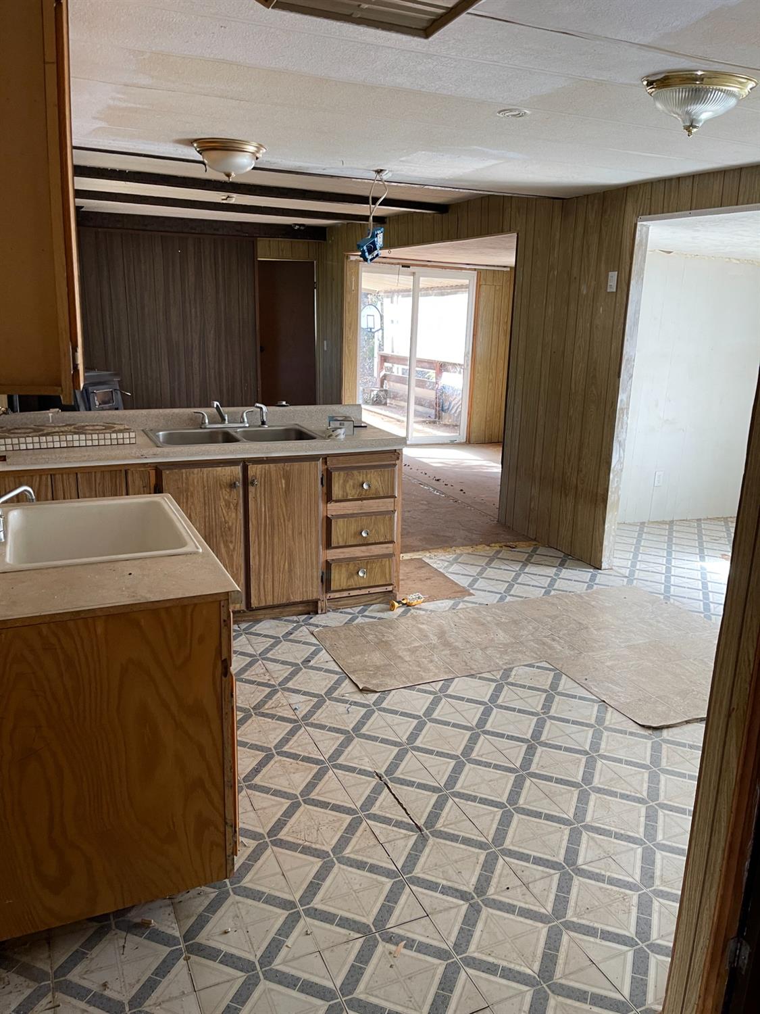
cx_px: 380
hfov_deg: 54.9
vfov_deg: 69.4
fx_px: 732
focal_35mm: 25
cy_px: 507
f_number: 1.6
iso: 125
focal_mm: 5.1
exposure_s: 1/74
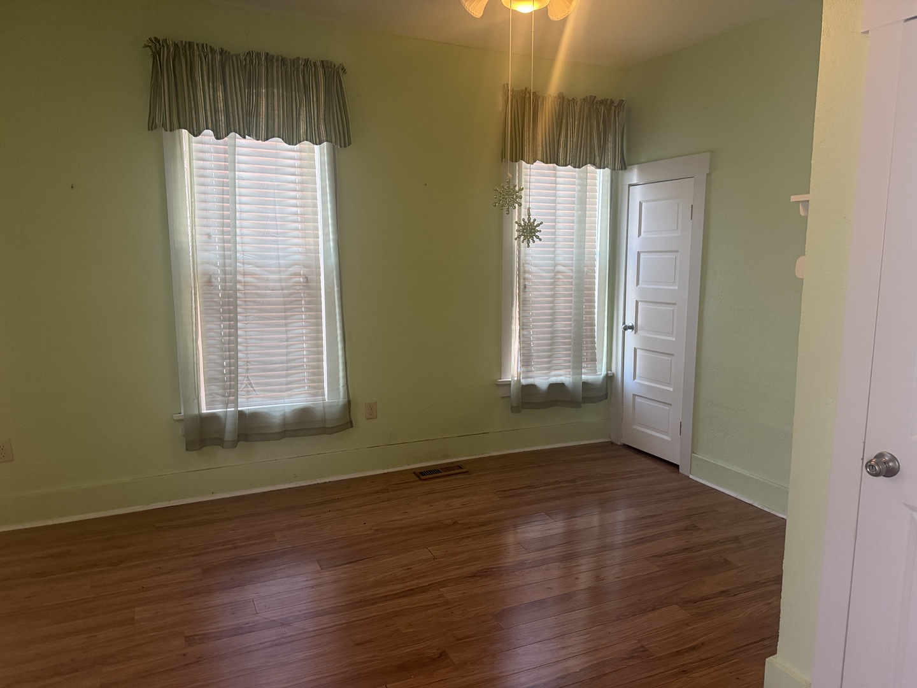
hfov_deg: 71.6
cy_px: 344
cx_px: 458
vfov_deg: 56.8
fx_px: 636
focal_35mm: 24
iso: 400
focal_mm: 6.76
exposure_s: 1/60
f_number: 1.78
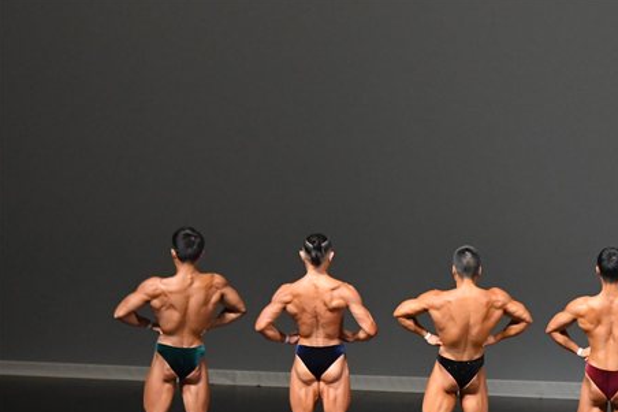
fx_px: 4616
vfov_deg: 5.1
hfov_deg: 7.6
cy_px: 348
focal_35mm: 269
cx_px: 527
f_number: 5.6
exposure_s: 1/400
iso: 5000
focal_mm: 105
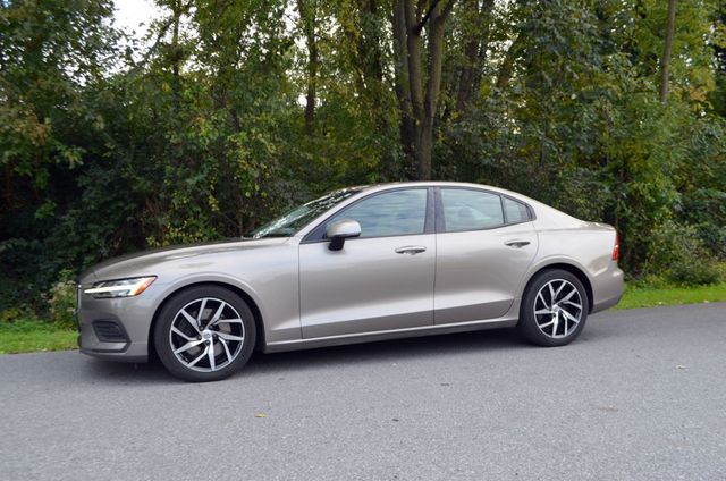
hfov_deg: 57.3
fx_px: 664
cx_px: 363
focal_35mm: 33
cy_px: 240
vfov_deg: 39.8
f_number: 5.6
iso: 200
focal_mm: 22
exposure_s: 1/125
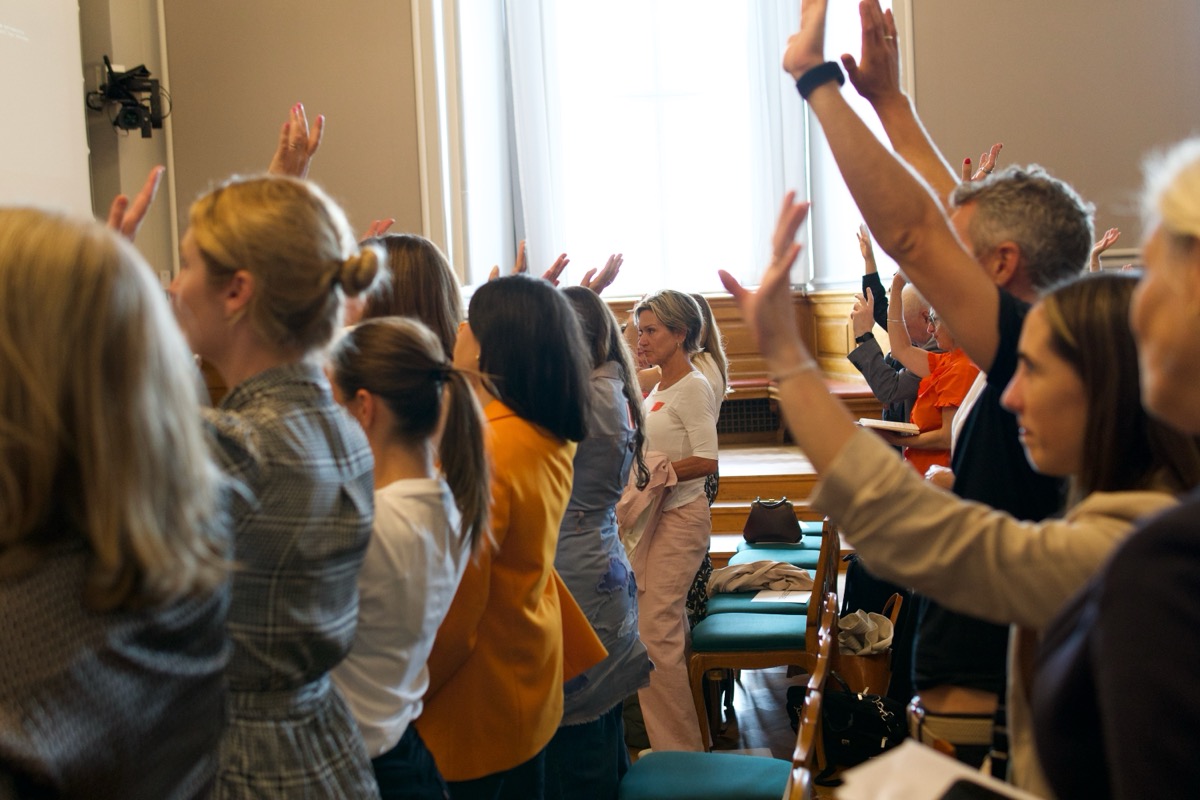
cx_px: 600
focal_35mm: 45
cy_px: 400
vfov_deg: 29.9
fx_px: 1500
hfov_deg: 43.6
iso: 1600
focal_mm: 30
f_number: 2.5
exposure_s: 1/160
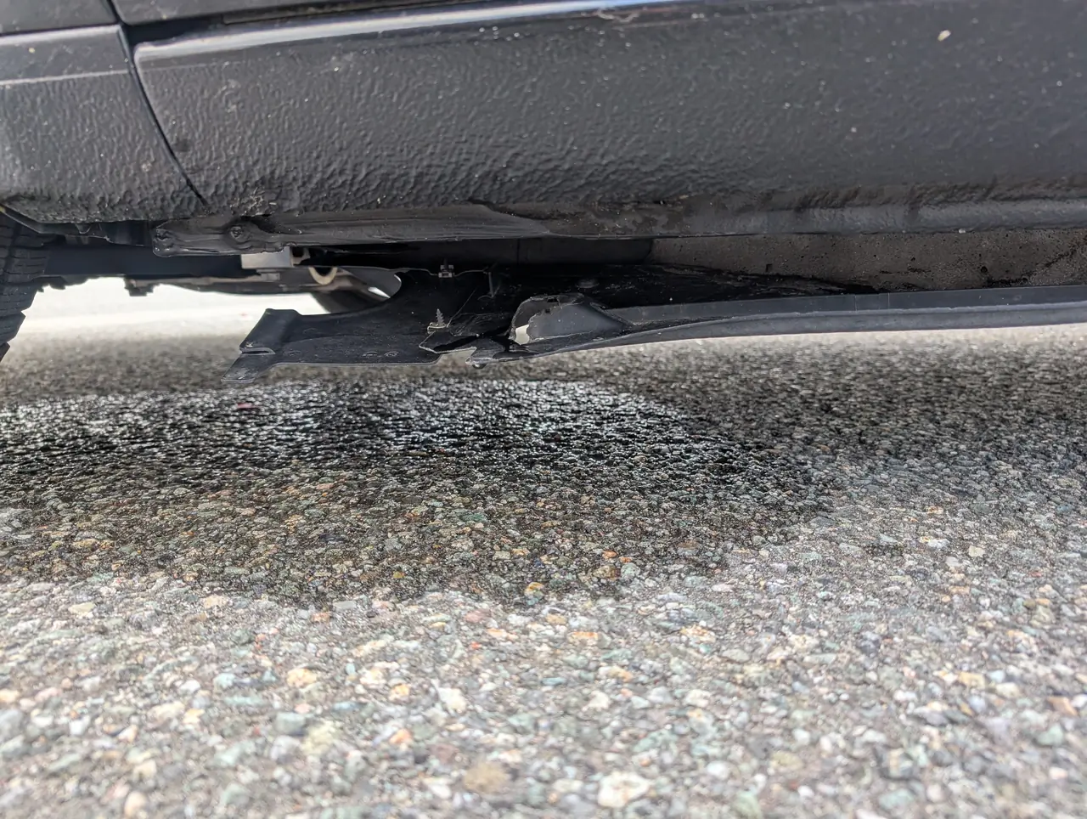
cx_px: 544
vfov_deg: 56.9
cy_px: 410
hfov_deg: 71.5
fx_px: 755
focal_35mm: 24
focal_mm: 6.9
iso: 19
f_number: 1.68
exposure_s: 1/63.1
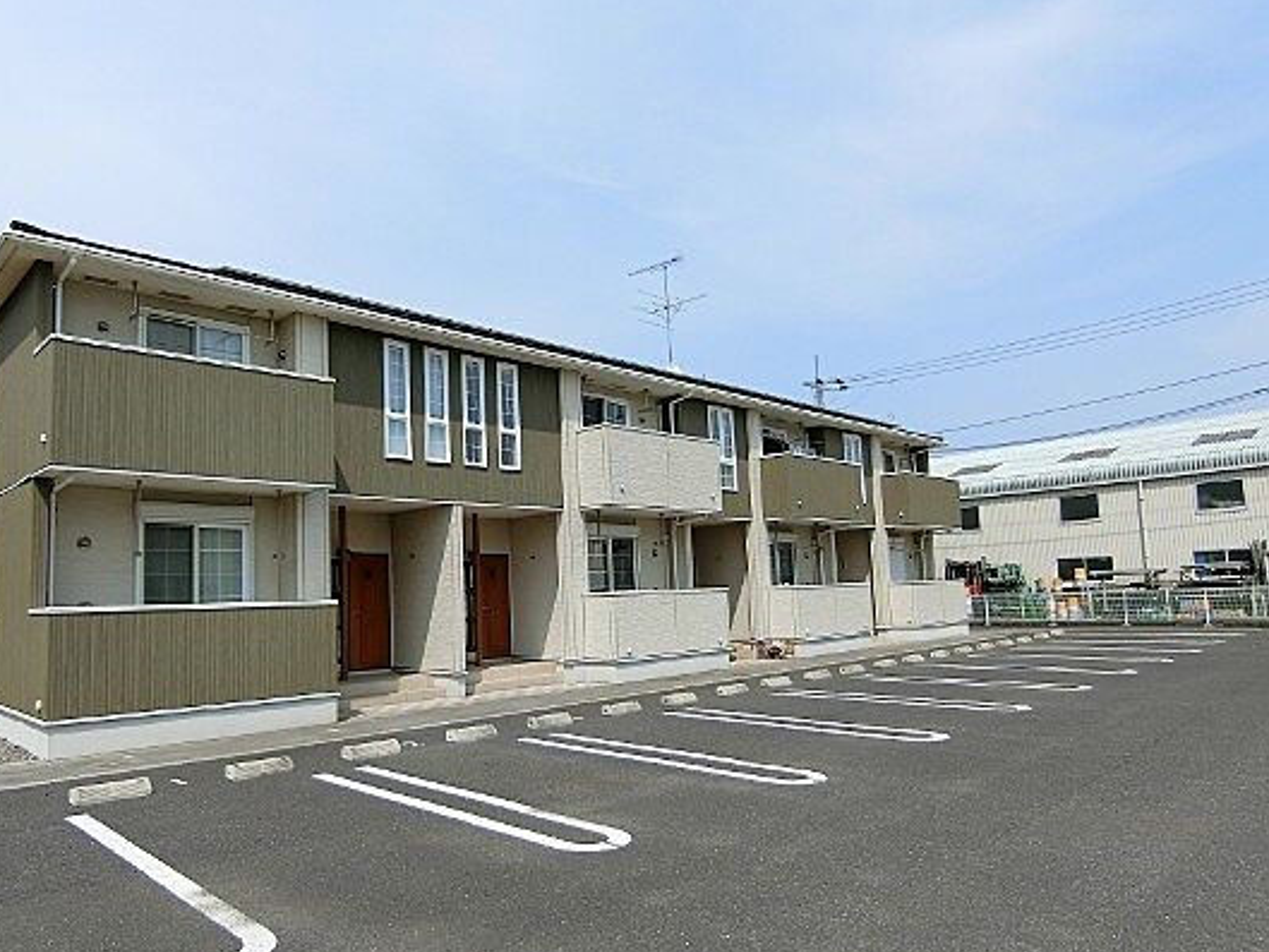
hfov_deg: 73.3
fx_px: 843
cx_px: 523
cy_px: 528
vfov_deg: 58.8
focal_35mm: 23
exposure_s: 1/320
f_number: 6.9
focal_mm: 4.06
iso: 80
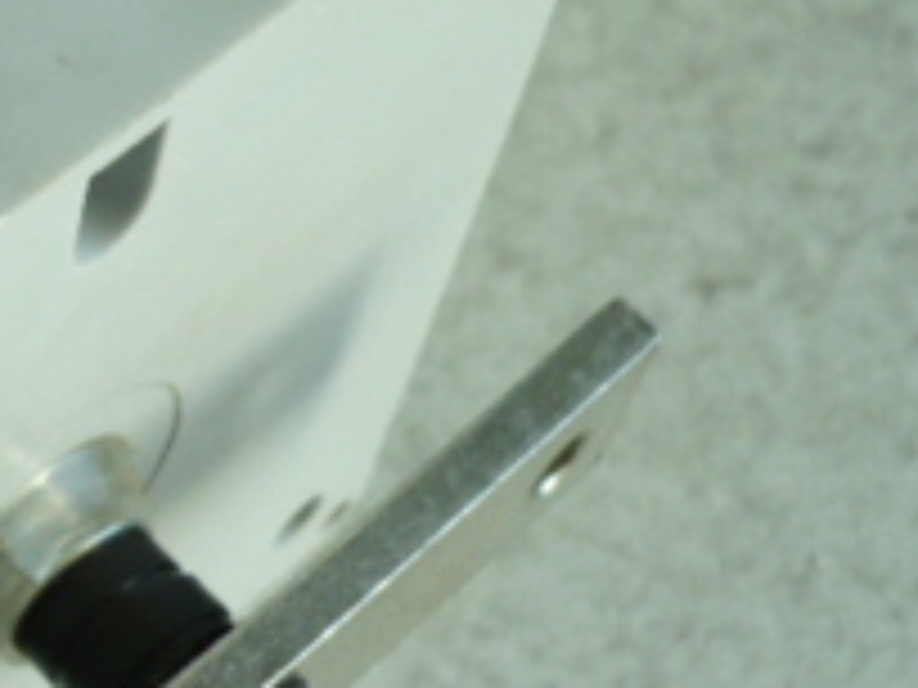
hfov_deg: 16.6
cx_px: -351
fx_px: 2917
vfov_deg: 13.4
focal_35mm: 110
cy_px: 202
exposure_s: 1/125
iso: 100
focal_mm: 5.8
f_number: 2.8
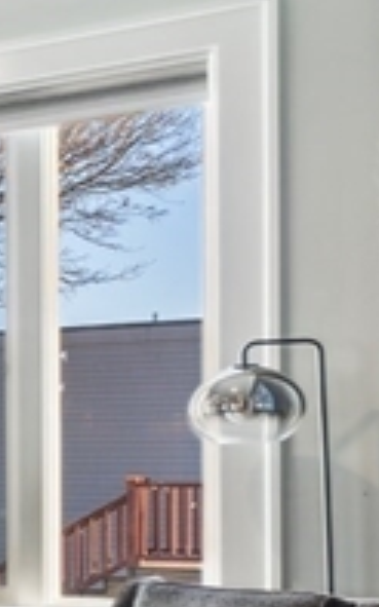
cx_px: -1017
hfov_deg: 9.0
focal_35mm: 74
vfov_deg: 27.5
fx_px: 1224
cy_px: 454
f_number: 8
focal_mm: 14
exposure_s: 1/4
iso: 100
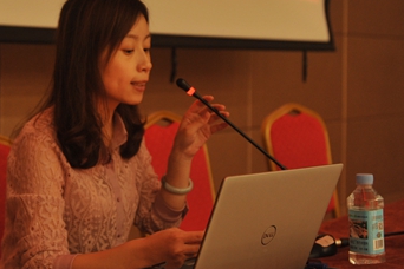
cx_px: 142
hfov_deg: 28.3
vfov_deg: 19.1
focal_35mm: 71
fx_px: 797
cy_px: 97
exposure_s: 1/100
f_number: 3.2
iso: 1600
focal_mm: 45
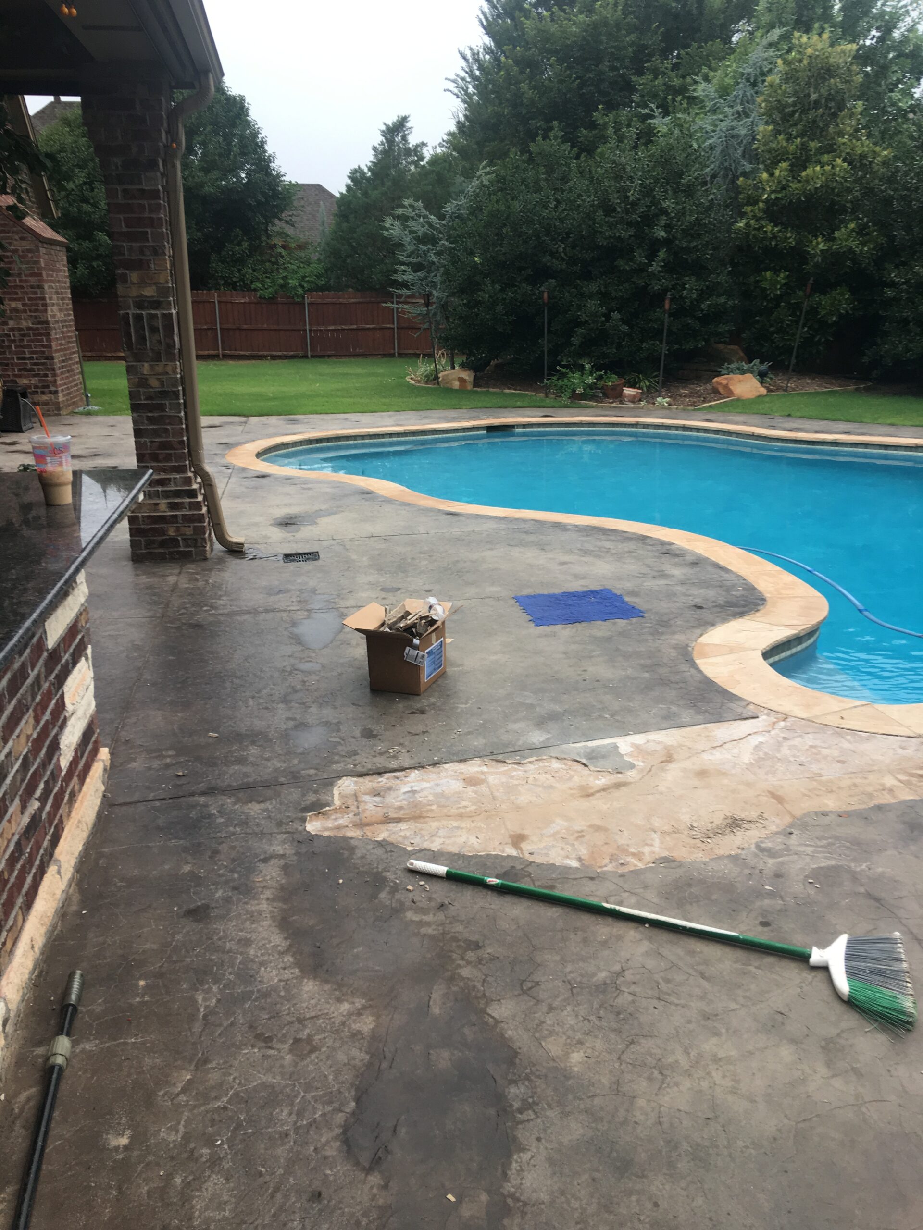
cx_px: 462
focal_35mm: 29
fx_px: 1031
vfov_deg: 61.7
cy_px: 615
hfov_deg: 48.2
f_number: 2.2
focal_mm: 4.15
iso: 32
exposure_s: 1/120
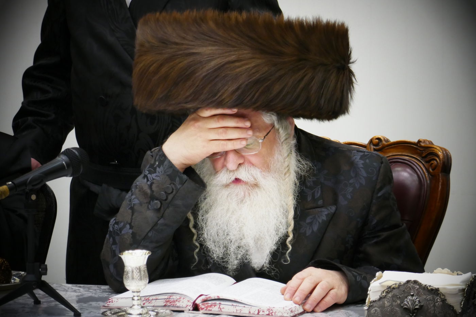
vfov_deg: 5.5
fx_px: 3305
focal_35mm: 250
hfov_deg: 8.2
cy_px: 158
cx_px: 238
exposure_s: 1/50
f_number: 5.9
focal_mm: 91
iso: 1600
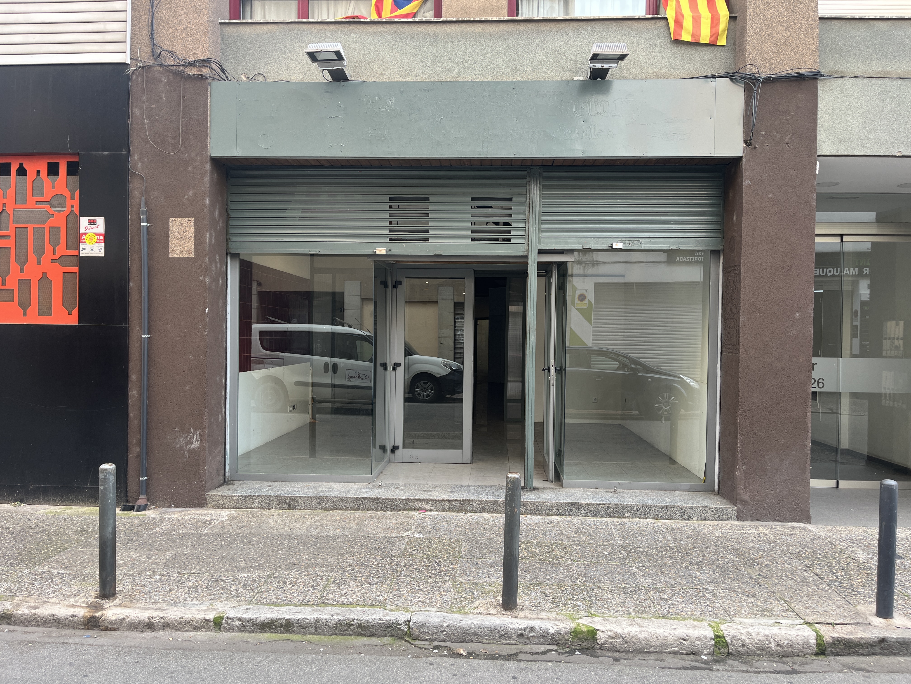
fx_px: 684
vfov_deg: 53.1
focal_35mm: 26
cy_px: 342
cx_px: 456
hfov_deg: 67.3
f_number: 1.6
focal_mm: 5.1
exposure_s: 1/187
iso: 40
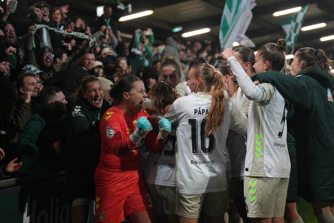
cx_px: 167
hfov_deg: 28.8
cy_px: 112
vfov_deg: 19.5
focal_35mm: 70
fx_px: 649
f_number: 2.8
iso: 5000
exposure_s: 1/1600
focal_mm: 70
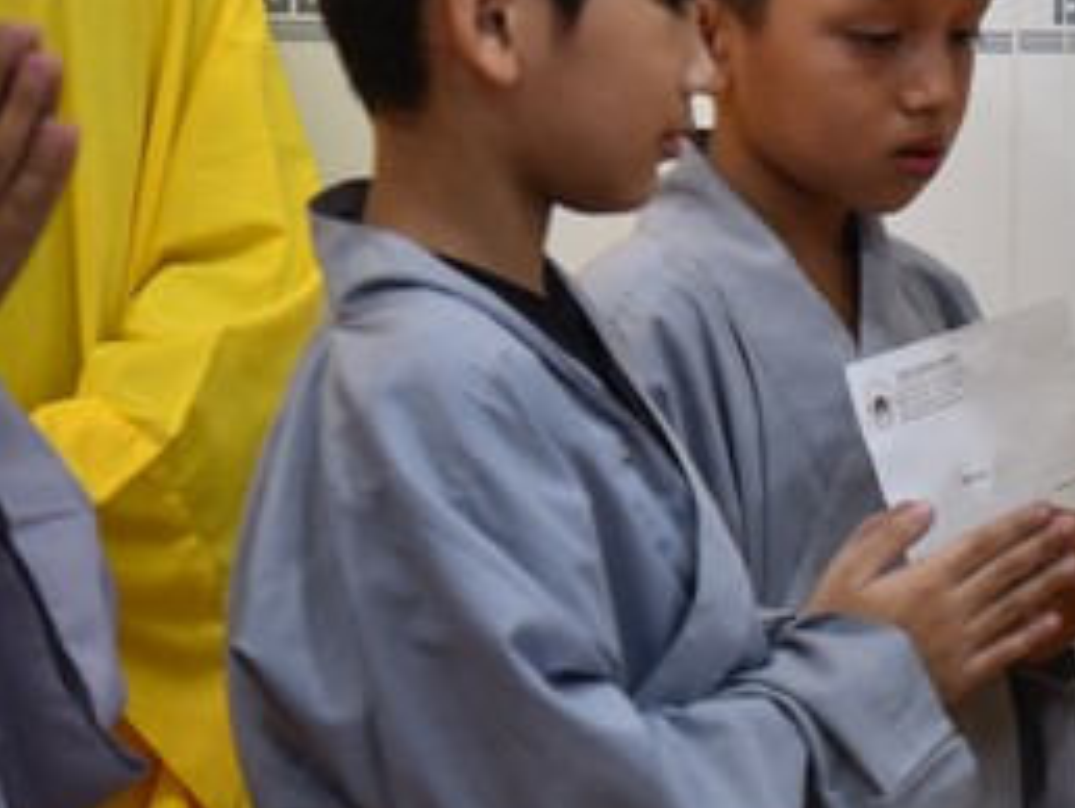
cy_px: 29
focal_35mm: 189
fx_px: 5875
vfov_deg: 7.8
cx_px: 1350
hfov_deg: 10.3
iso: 800
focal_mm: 78
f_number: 4
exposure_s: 1/125
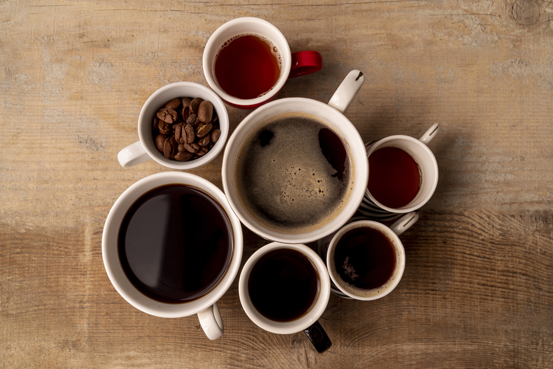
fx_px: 584
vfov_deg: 35.1
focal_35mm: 38
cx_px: 276
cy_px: 184
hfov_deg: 50.7
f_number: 6.3
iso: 100
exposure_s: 1/100
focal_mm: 38
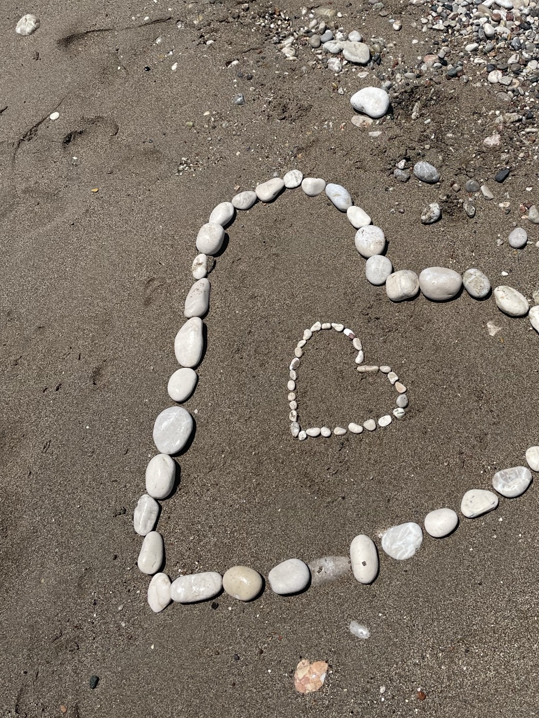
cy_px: 228
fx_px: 810
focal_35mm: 39
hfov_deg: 36.2
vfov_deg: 46.9
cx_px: 390
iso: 32
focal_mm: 4.2
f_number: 1.6
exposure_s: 1/6135
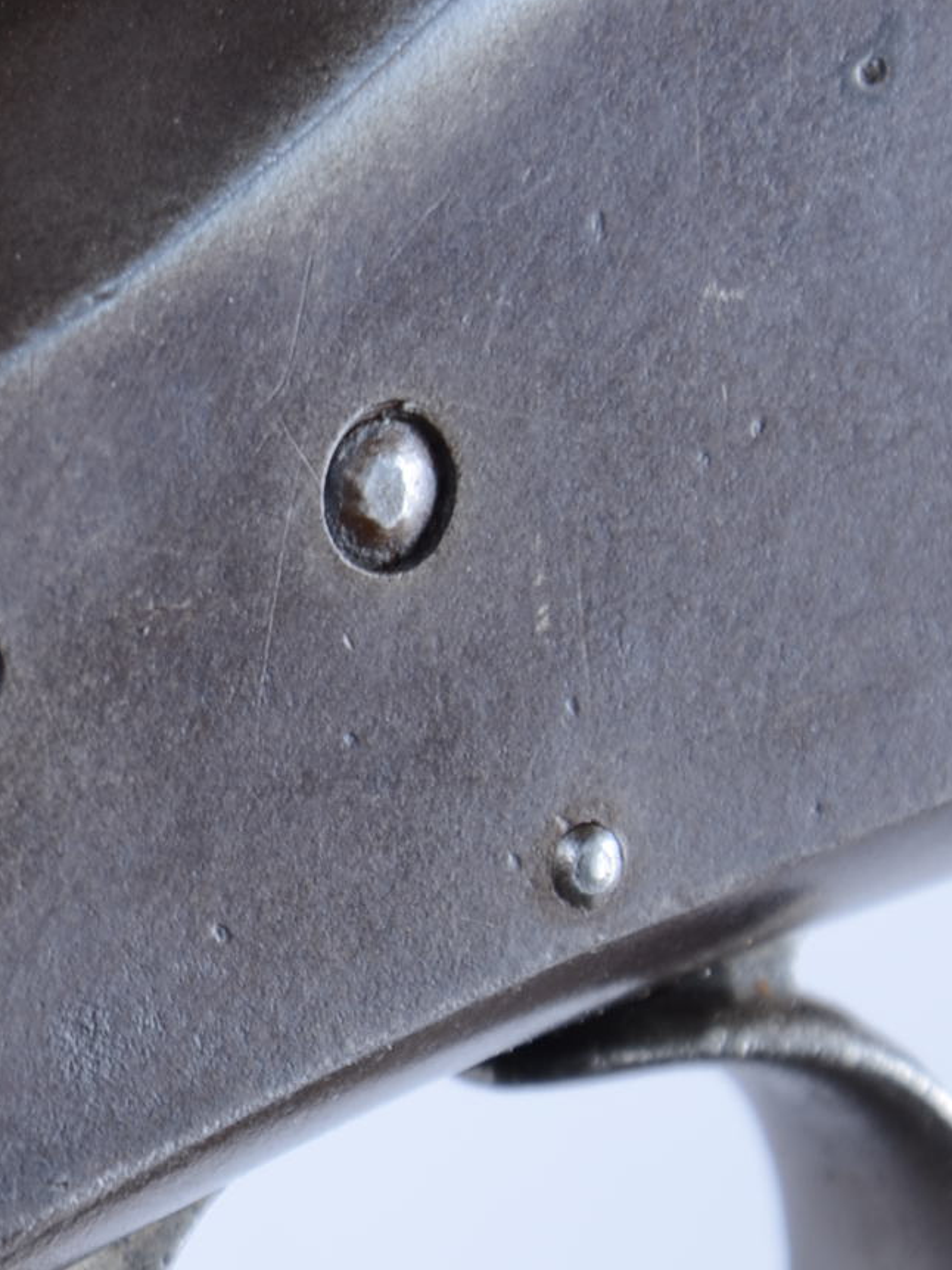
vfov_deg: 4.6
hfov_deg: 3.4
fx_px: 15851
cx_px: -175
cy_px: 574
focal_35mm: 432
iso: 100
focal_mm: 105
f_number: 9
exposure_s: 1/100
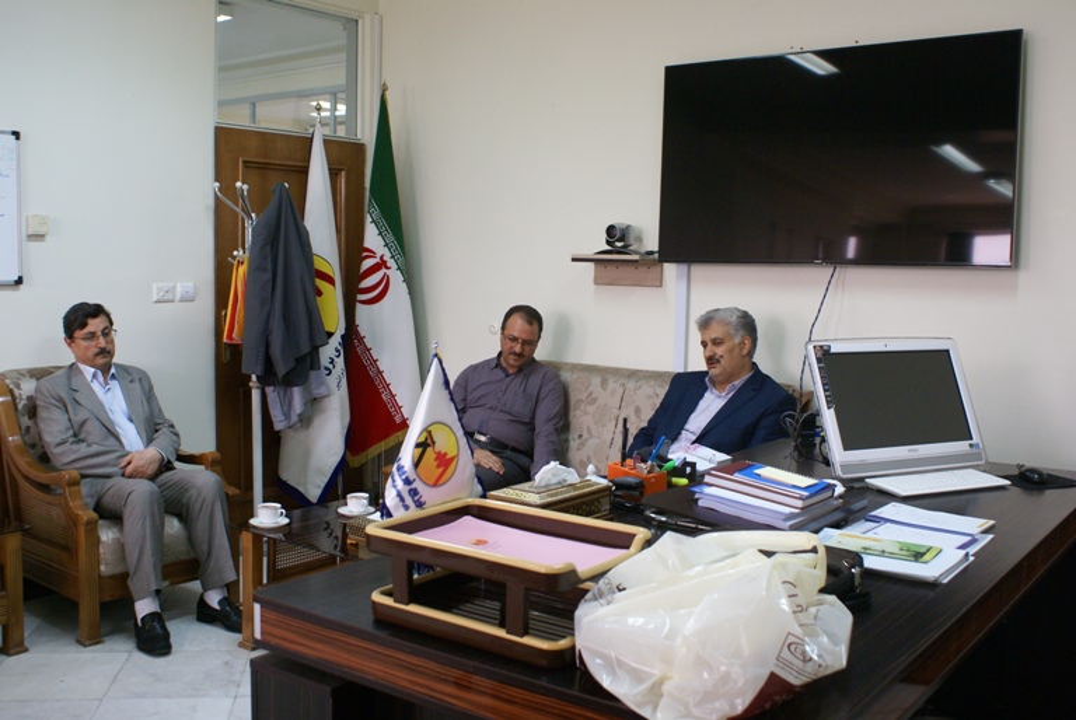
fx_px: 1077
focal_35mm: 36
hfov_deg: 53.1
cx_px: 538
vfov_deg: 37.0
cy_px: 360
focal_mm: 24
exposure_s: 1/30
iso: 400
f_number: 4.5
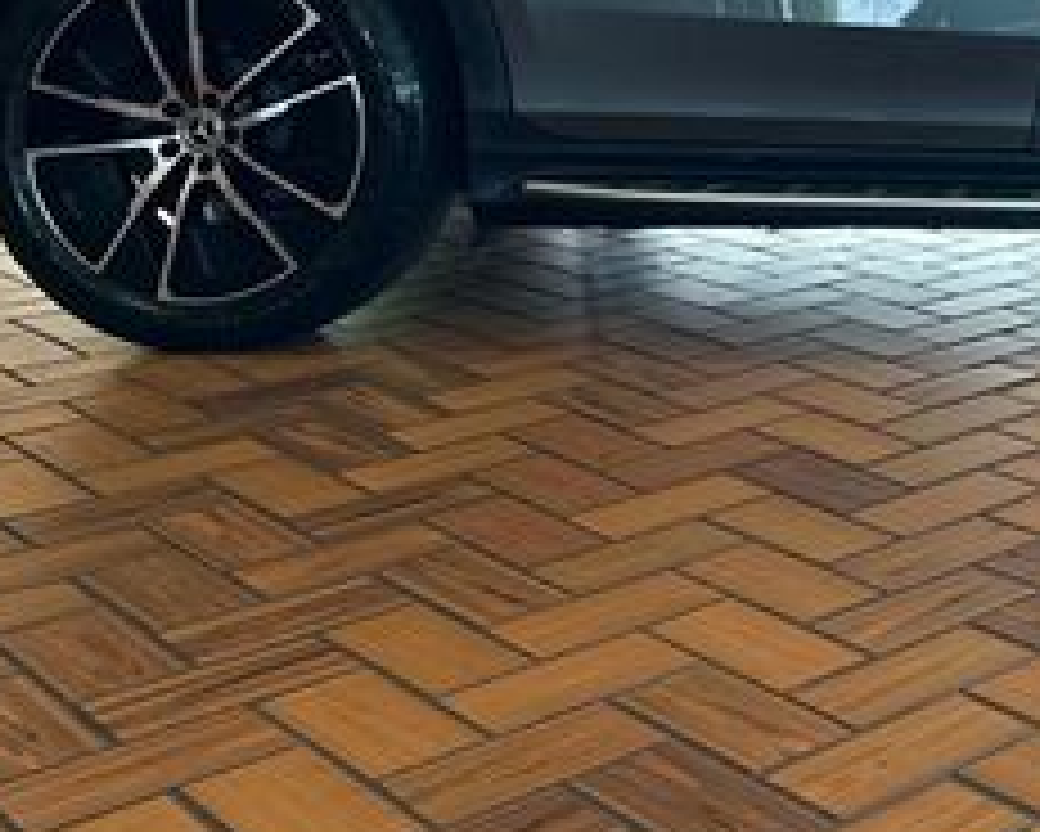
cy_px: -117
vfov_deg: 22.0
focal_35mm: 65
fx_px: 2002
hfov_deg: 27.1
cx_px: 1103
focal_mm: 6.86
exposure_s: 1/120
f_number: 1.78
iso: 80
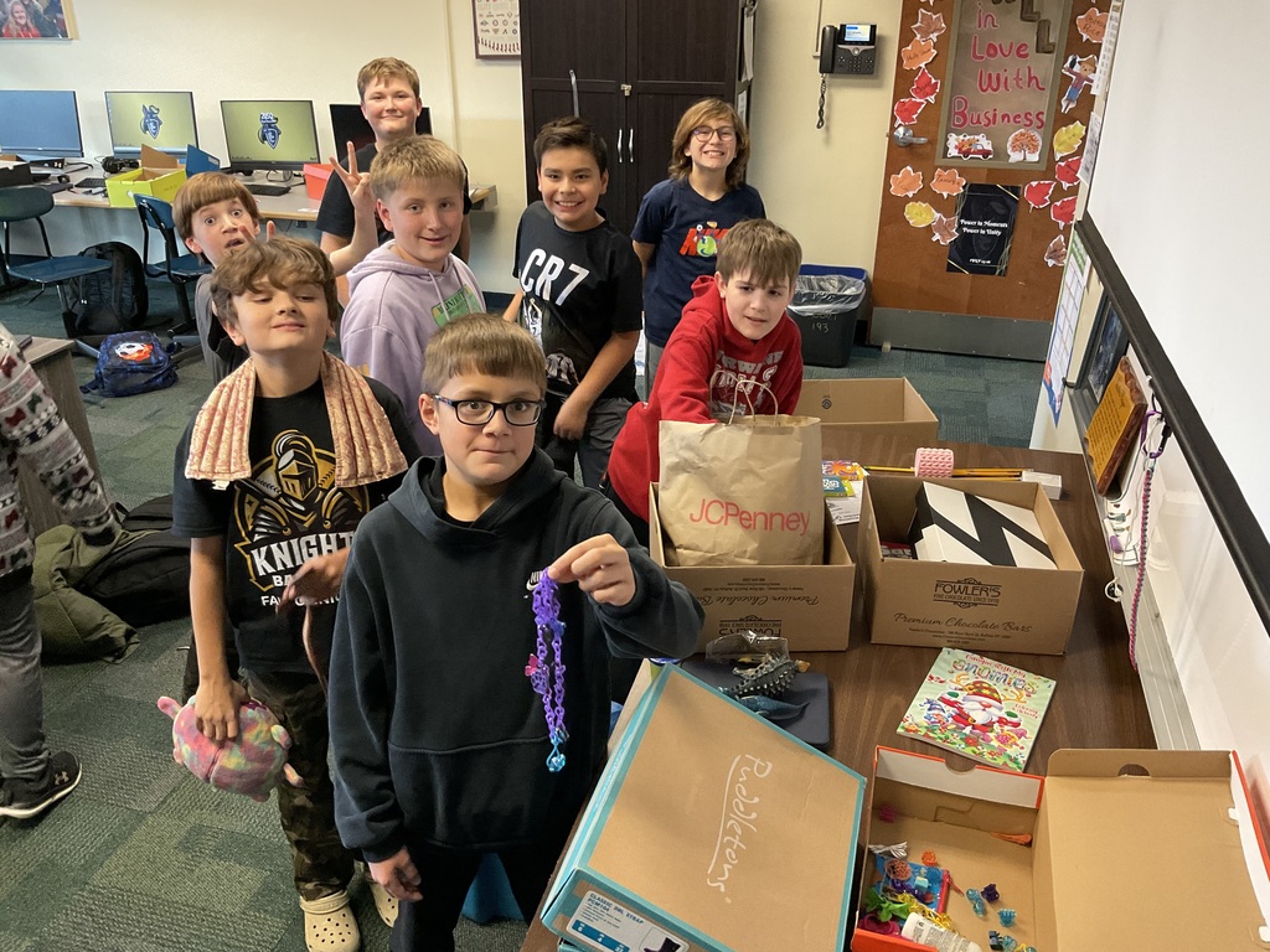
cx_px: 635
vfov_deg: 48.2
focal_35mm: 29
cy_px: 476
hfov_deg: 61.7
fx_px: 1064
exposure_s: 1/60
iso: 160
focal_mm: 3
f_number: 1.8
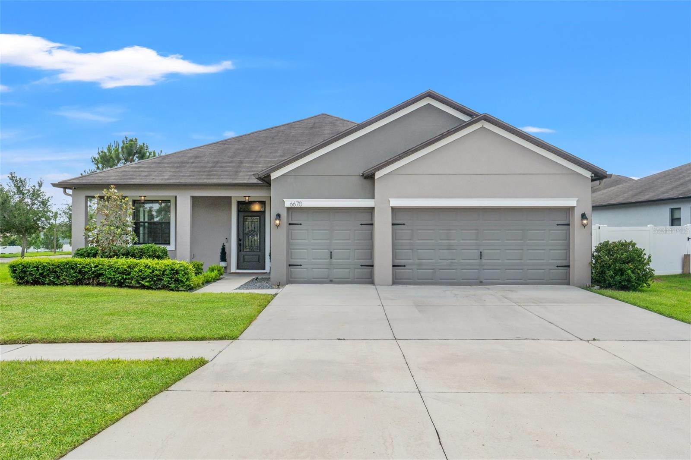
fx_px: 576
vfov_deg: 43.6
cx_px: 346
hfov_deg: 61.9
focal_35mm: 30
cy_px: 230
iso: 400
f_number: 7.1
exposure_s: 1/1600
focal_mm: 20
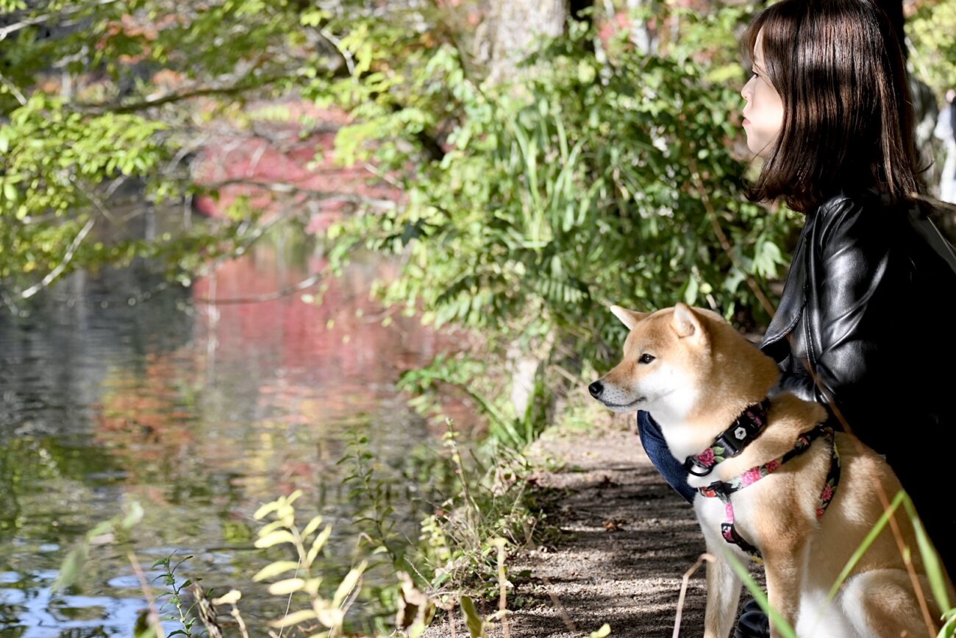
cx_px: 478
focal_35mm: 112
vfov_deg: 12.2
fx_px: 2988
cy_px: 319
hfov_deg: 18.2
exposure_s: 1/250
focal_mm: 75
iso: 125
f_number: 5.6
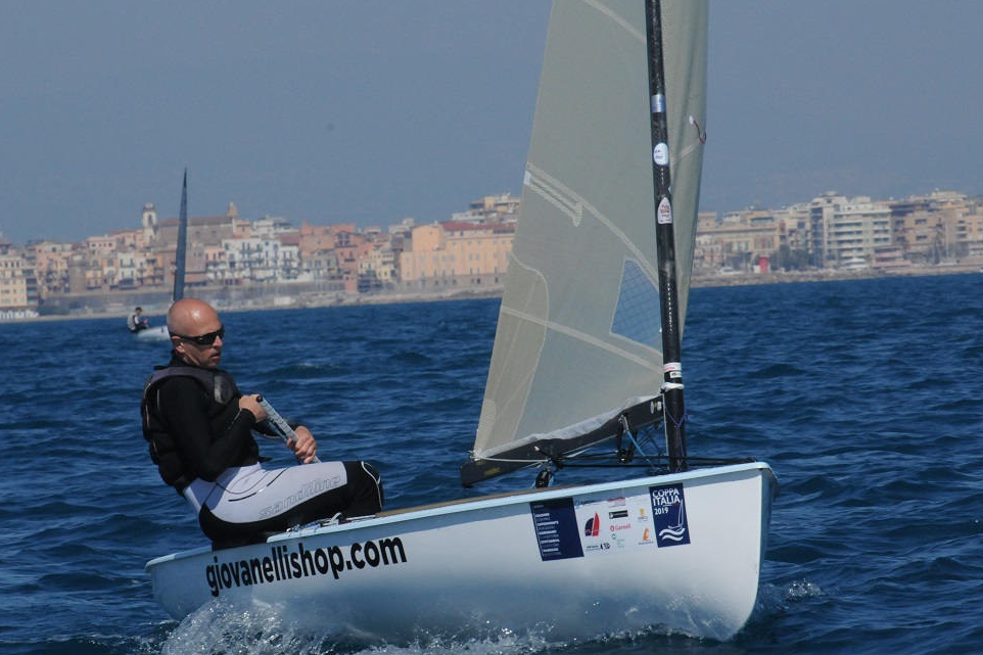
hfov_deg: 5.9
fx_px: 9582
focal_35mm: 351
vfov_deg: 3.9
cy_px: 329
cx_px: 478
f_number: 14
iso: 1250
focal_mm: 220
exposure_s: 1/1600
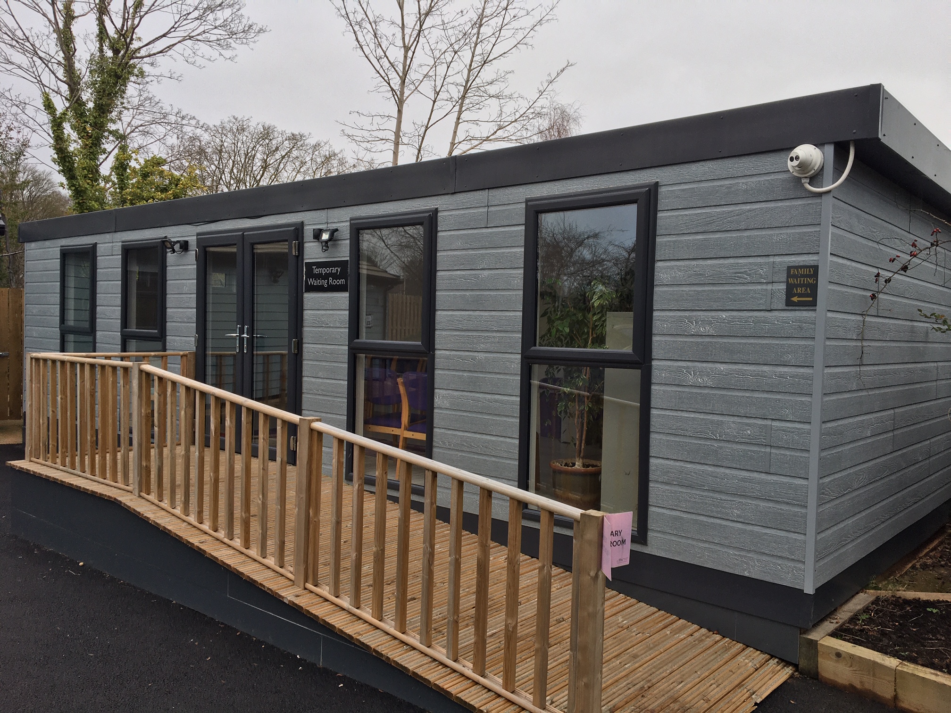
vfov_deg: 48.2
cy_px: 356
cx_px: 476
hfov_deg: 61.7
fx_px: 797
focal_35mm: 29
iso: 25
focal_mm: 4.15
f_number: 2.2
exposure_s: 1/238
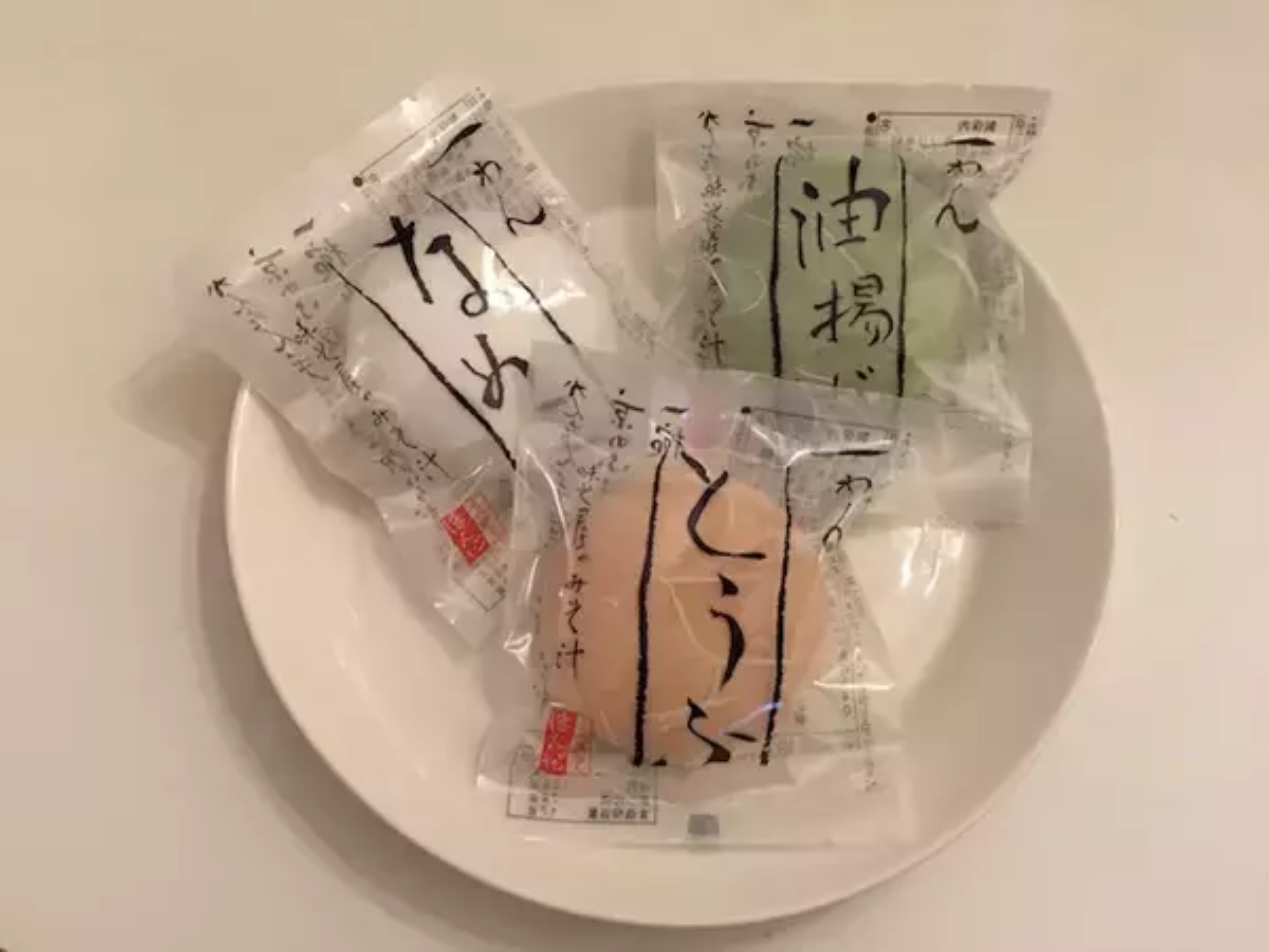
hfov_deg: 61.7
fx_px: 1063
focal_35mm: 29
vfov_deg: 48.2
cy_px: 476
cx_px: 634
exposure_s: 1/33
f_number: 2.2
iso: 200
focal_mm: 4.15
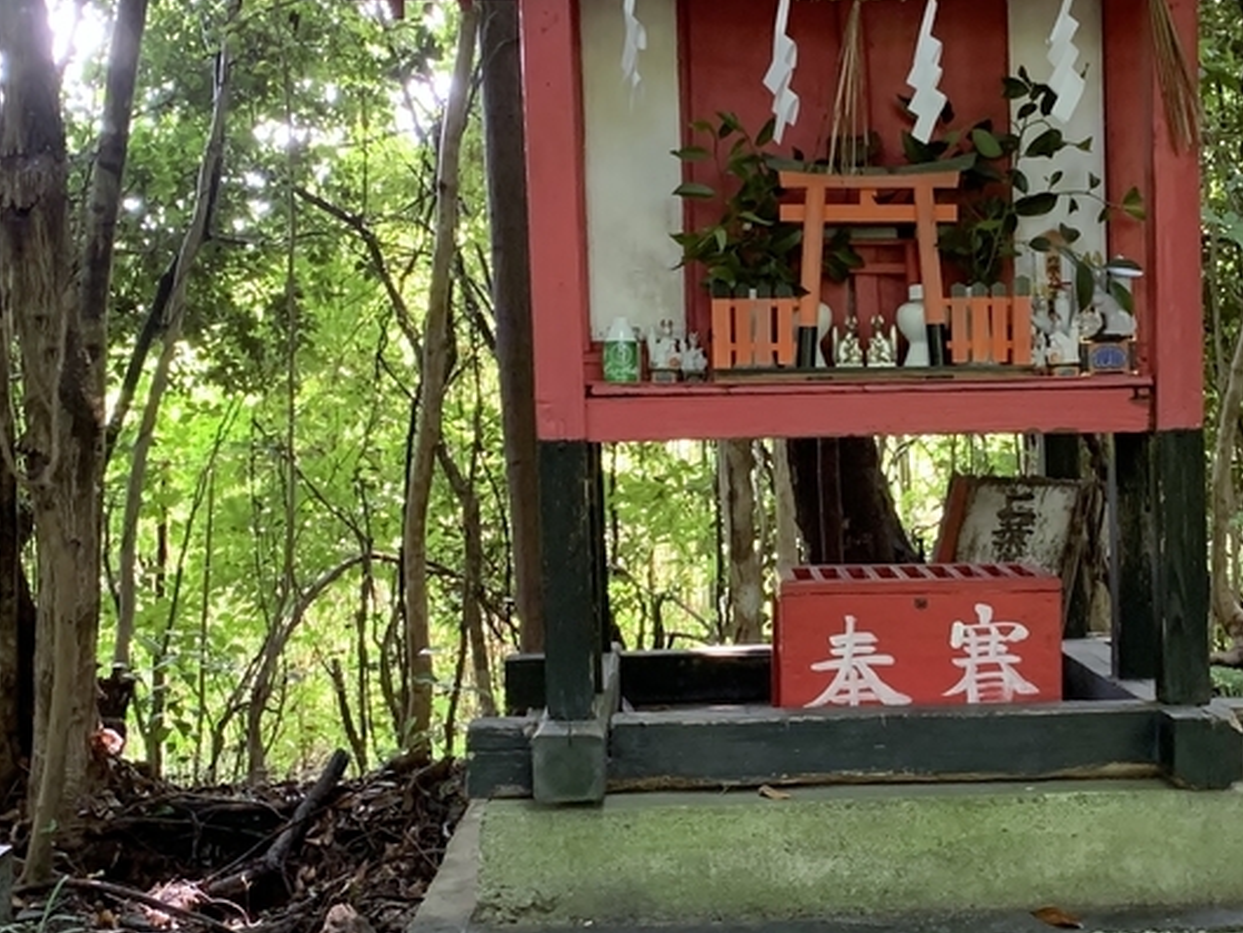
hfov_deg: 32.4
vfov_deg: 24.8
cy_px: 508
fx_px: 2119
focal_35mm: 59
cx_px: 853
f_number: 1.8
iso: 400
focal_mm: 4.25
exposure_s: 1/45
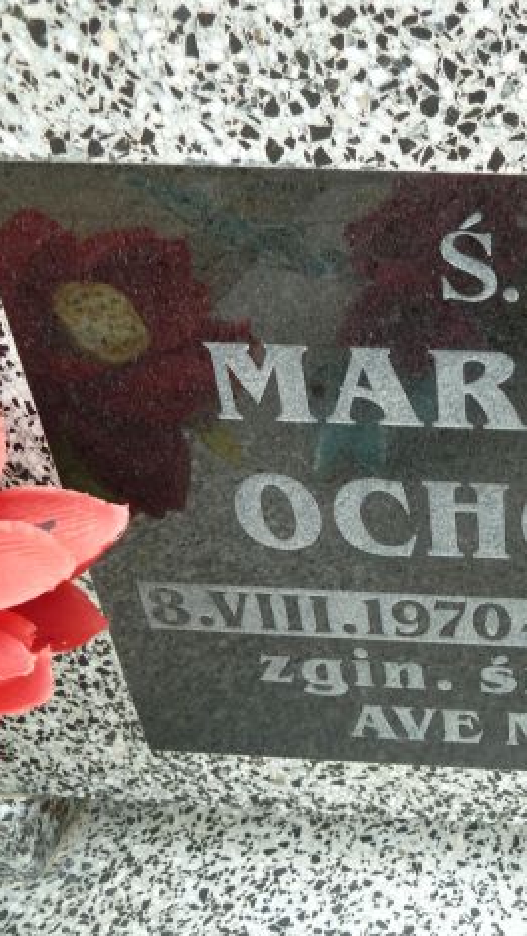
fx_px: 919
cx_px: 559
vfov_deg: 54.0
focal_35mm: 37
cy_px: 475
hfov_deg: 29.3
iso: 80
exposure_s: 1/50
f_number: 3.3
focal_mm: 4.1
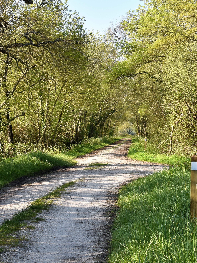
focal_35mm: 77
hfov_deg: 19.1
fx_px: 584
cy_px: 134
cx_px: 118
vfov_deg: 25.3
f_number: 13
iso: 800
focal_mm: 50
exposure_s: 1/250
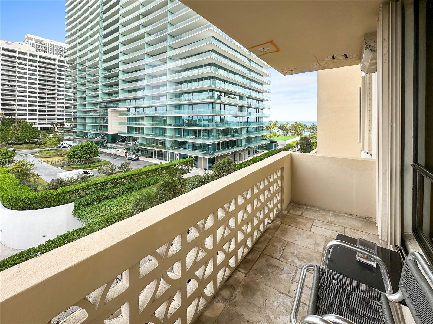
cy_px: 162
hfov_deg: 102.1
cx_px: 216
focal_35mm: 14
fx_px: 175
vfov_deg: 85.7
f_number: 2.2
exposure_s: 1/500
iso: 40
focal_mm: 2.22
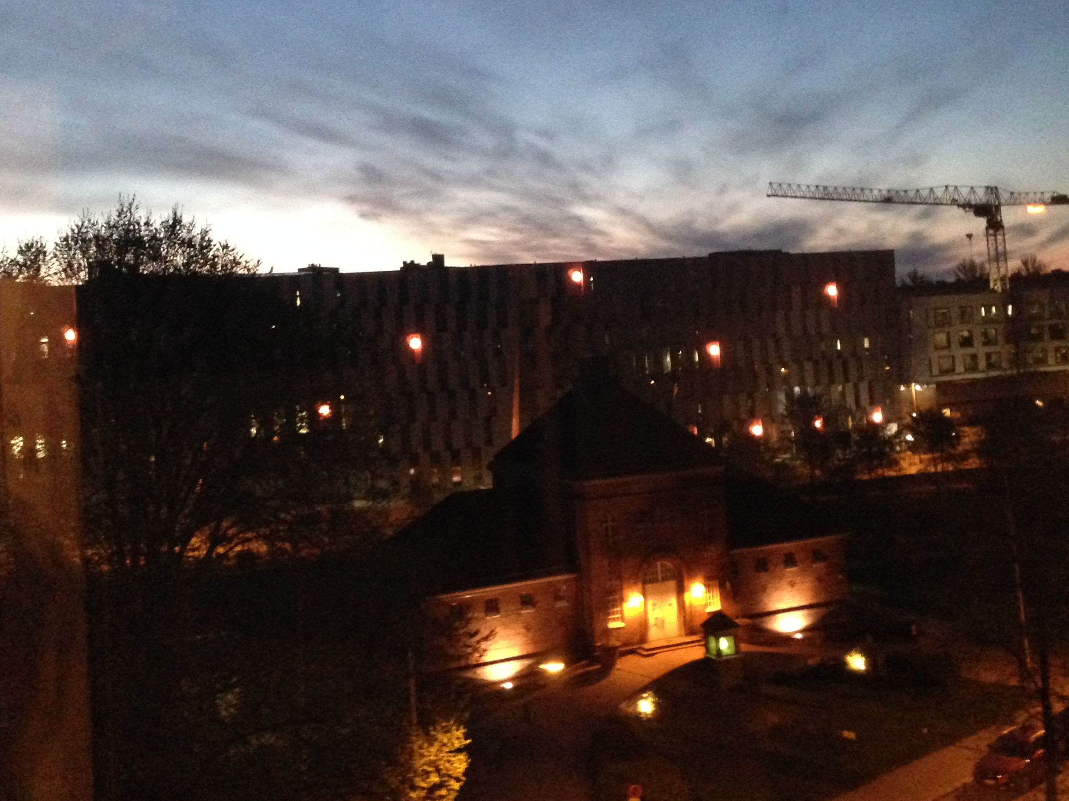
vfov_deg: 33.4
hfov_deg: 43.8
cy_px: 290
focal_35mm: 43
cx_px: 572
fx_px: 1328
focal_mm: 4.12
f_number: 2.4
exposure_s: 1/15
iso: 500
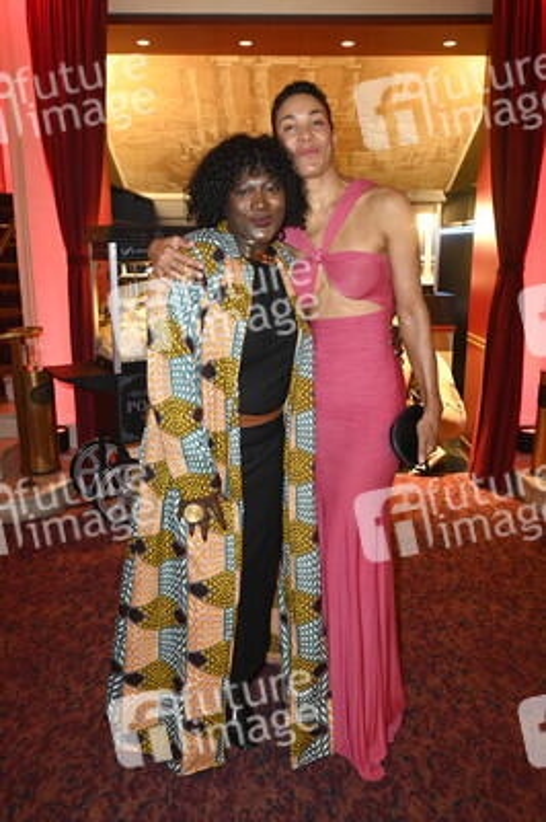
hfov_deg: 43.5
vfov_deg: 62.0
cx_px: 273
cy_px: 411
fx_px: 684
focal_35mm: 30
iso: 3200
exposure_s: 1/30
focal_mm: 30
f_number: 5.6
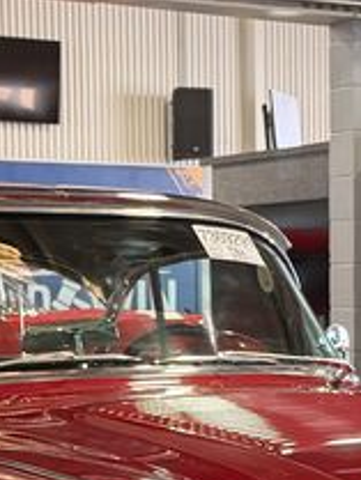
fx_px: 1917
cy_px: 531
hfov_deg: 10.7
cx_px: 281
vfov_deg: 14.0
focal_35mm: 138
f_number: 1.78
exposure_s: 1/121
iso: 160
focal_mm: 6.76
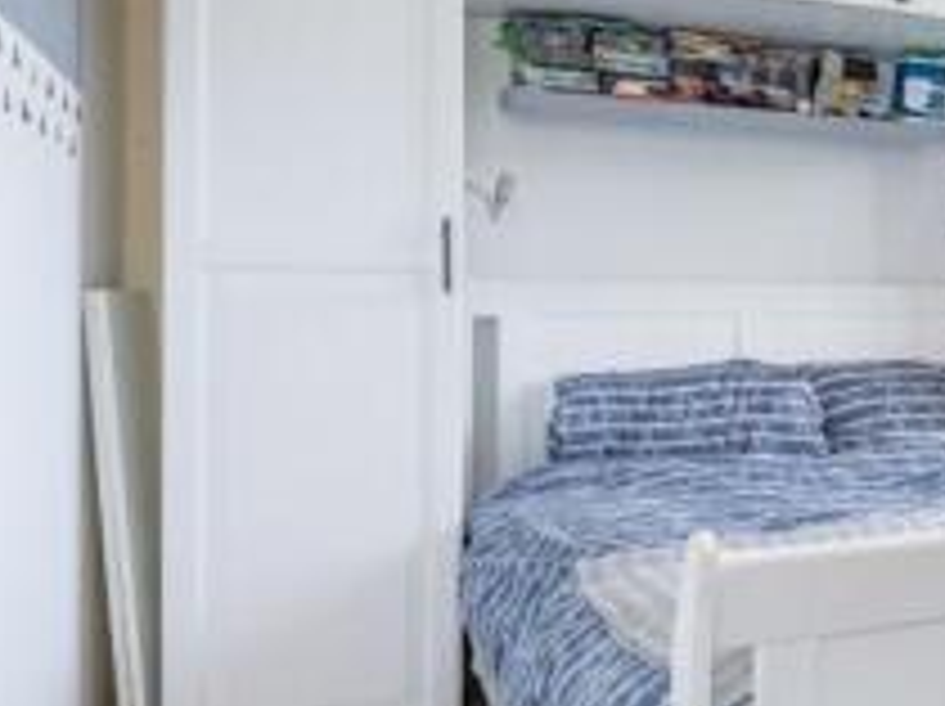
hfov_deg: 38.2
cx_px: 1010
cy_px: 357
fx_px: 1145
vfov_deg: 34.3
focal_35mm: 42
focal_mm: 14
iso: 200
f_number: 7.1
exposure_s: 1/15
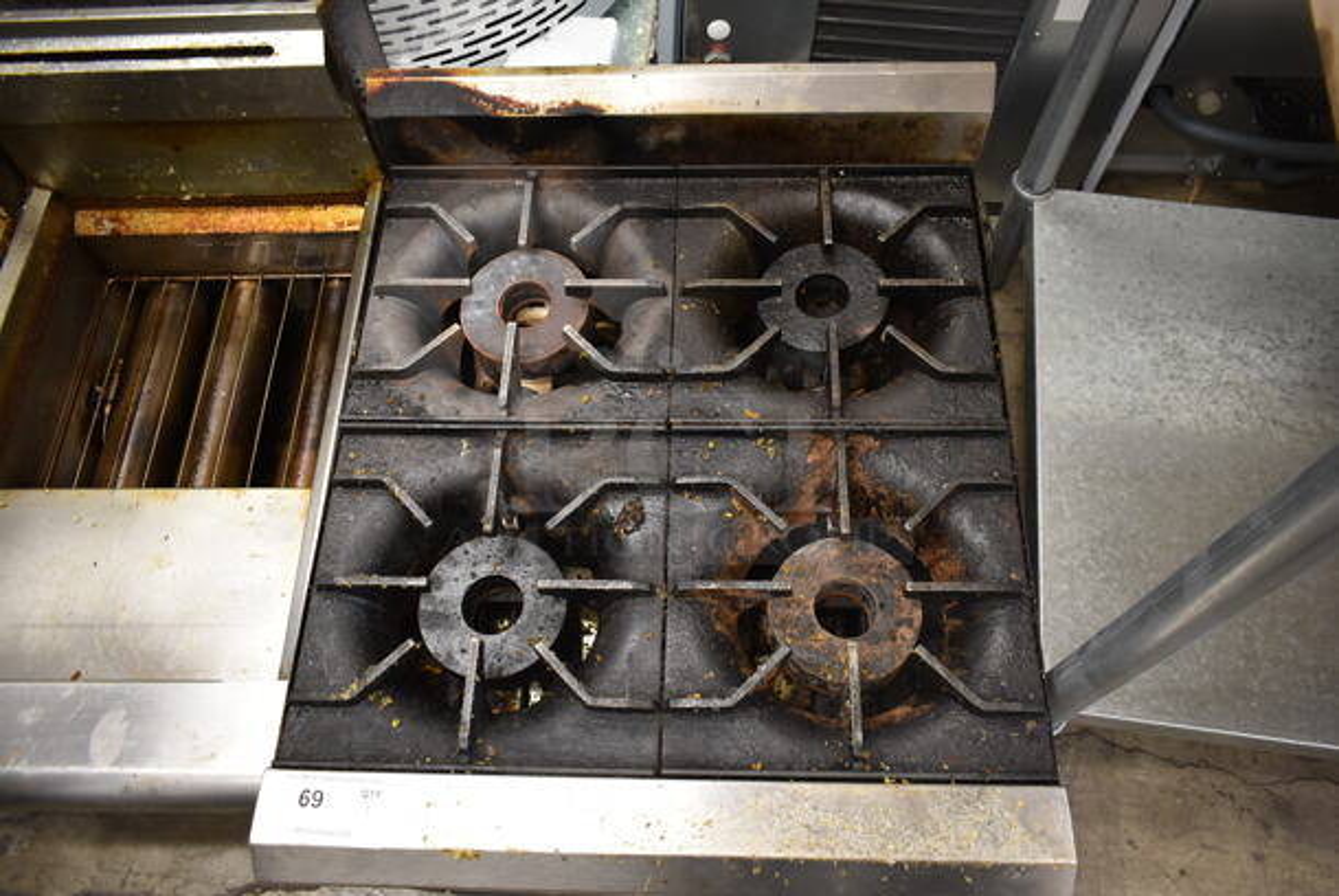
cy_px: 448
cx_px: 670
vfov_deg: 48.0
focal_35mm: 27
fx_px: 1005
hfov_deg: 67.3
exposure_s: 1/30
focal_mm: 18
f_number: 3.5
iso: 720
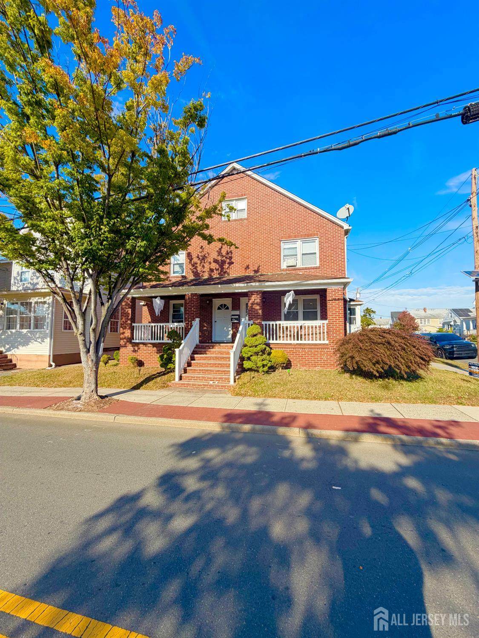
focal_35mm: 14
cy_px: 319
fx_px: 258
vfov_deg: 102.0
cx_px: 240
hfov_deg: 85.7
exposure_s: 1/770
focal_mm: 2.22
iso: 32
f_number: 2.2
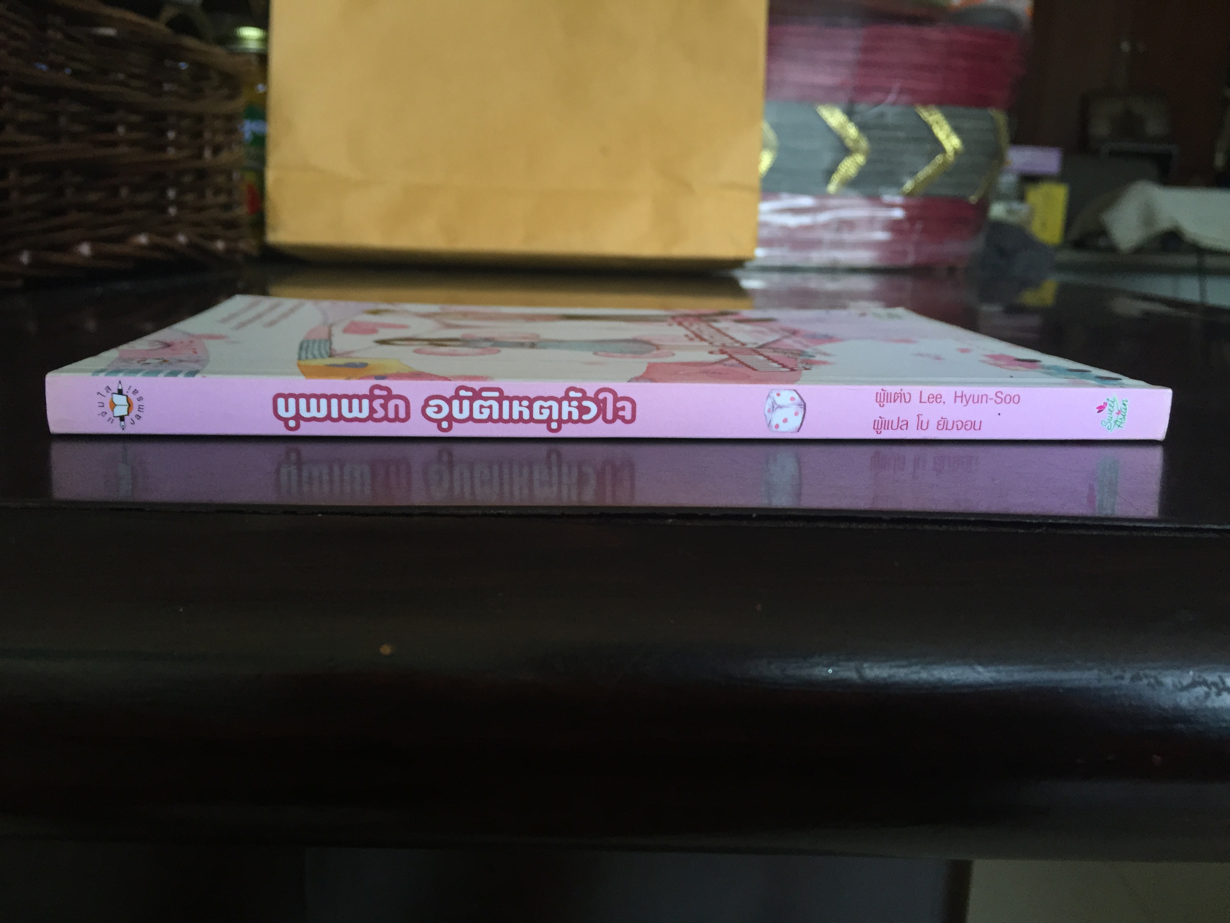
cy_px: 462
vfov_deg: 48.2
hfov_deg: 61.7
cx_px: 615
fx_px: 1030
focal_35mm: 29
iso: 64
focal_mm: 4.15
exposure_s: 1/33
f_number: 2.2
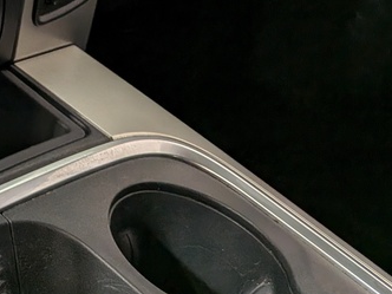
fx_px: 838
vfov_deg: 18.1
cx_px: -175
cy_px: -123
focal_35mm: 74
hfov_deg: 22.3
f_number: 1.7
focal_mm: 4.53
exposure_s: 1/108
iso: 28
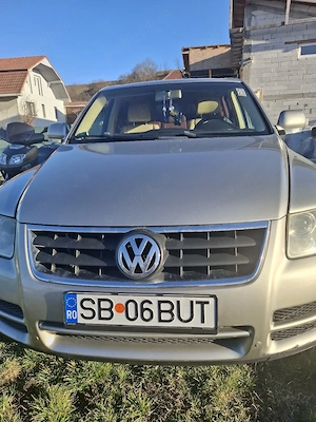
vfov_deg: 73.9
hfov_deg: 58.9
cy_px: 211
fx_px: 280
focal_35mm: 23
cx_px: 158
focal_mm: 5.54
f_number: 1.8
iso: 50
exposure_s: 1/1429
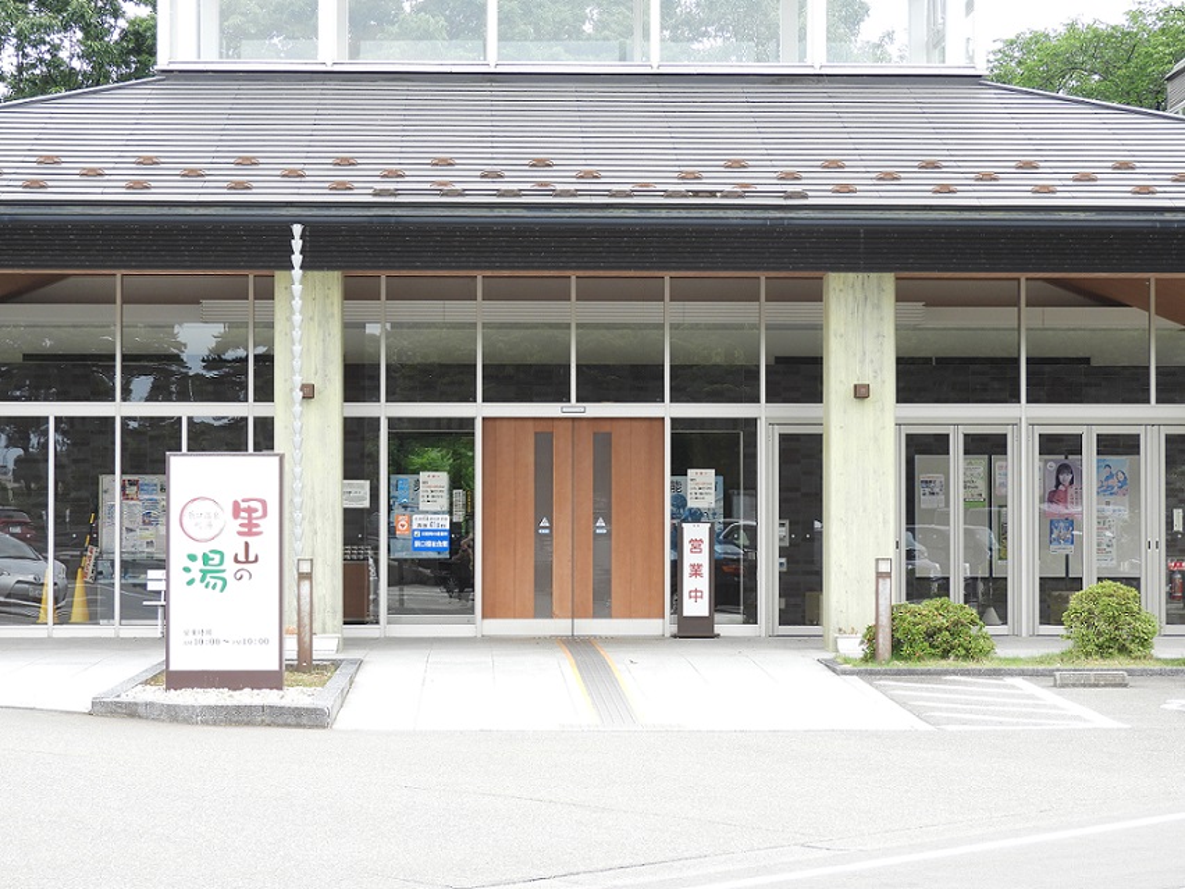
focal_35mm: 95
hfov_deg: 20.7
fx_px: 3252
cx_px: 592
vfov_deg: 15.6
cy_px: 444
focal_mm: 17
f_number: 4.8
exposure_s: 1/100
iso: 100
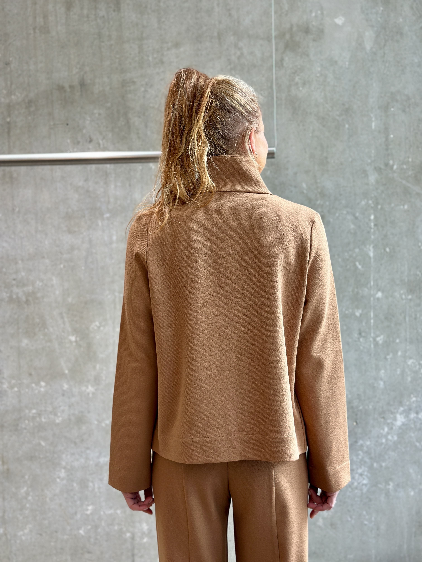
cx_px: 211
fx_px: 780
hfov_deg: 30.3
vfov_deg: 39.7
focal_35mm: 48
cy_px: 281
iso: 125
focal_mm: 6.86
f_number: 1.78
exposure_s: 1/100
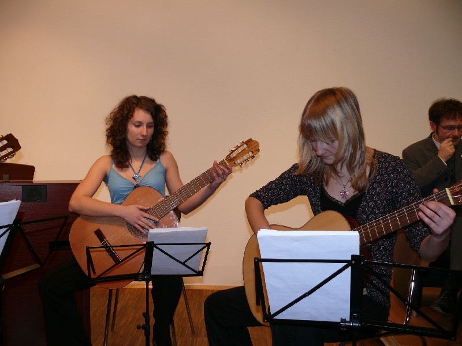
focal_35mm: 35
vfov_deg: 40.7
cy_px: 173
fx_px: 467
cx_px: 231
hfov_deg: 52.6
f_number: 2.8
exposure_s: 1/30
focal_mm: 7.4
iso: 100
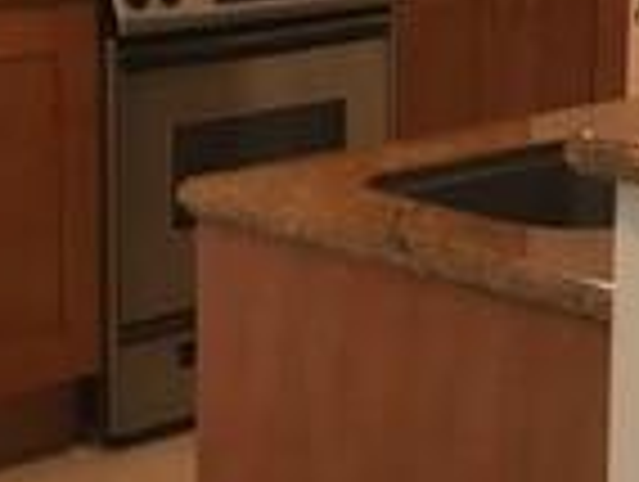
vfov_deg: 11.8
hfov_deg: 15.6
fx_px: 2330
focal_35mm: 126
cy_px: 140
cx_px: 310
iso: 50
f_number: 1.8
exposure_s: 1/15
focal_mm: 3.99
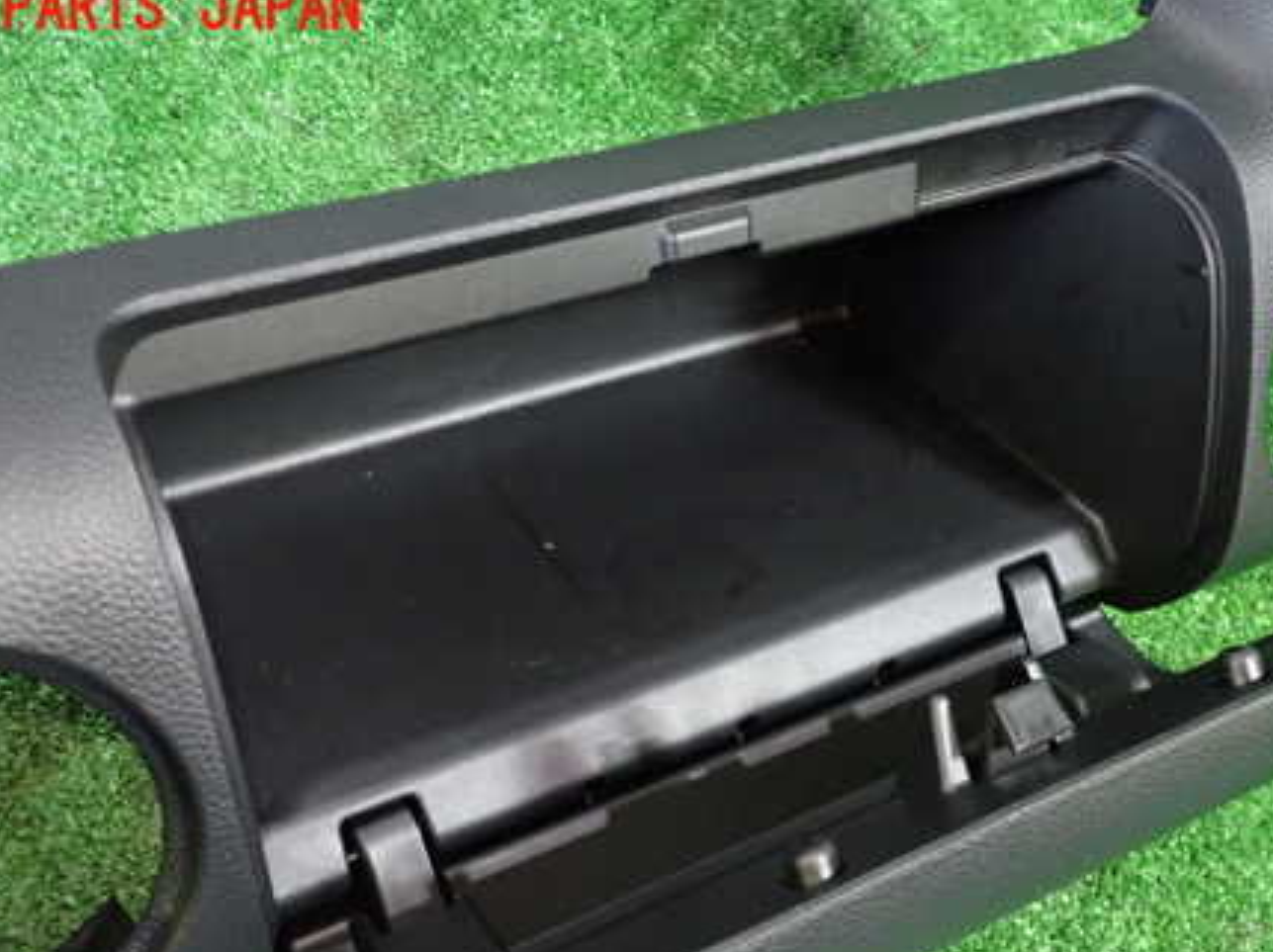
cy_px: 641
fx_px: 1543
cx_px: 712
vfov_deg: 34.0
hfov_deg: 44.7
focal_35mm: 42
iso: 500
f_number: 2.3
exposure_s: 1/30
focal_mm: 5.4
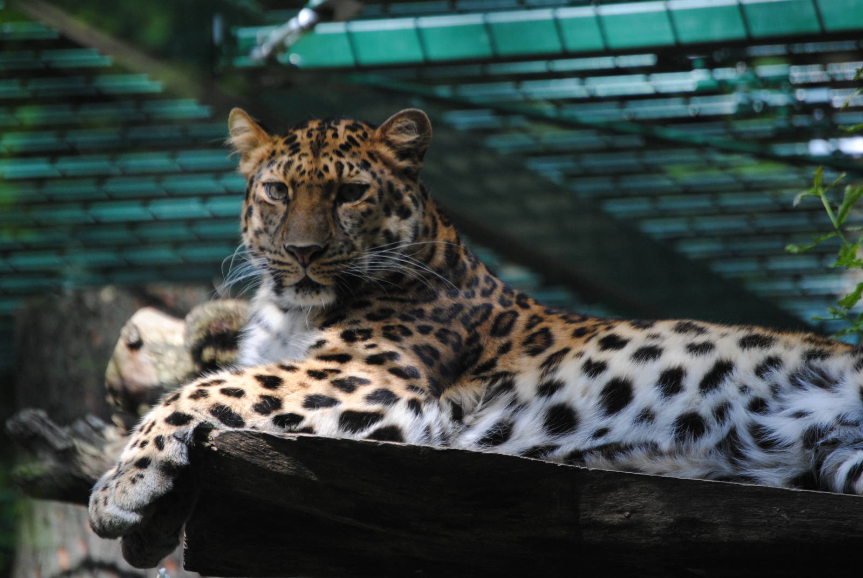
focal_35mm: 300
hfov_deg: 6.9
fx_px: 7200
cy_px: 289
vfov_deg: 4.6
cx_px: 432
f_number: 5.6
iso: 400
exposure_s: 1/320
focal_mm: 200
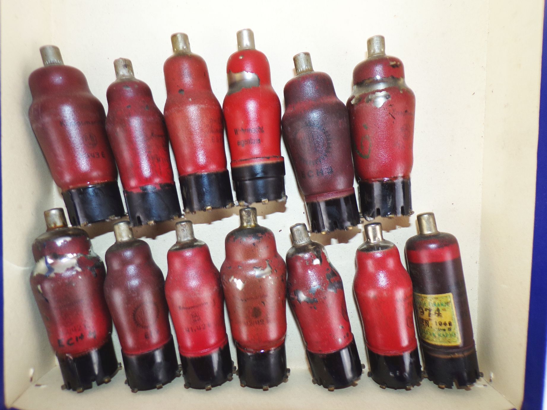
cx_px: 274
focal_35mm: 24
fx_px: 379
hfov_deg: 71.6
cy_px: 205
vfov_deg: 56.8
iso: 80
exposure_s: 1/34
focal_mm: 4.3
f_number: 3
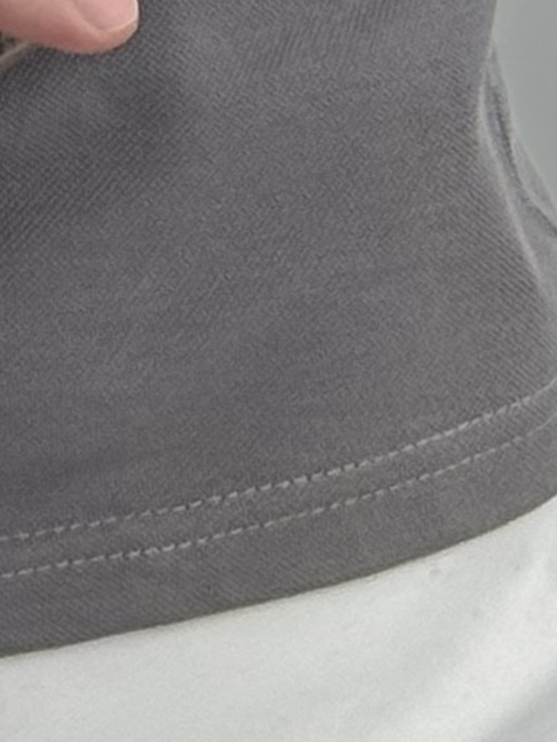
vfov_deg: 5.3
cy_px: -1795
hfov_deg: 4.2
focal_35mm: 348
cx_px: -807
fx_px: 7466
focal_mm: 6.76
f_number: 1.78
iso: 64
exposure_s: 1/213
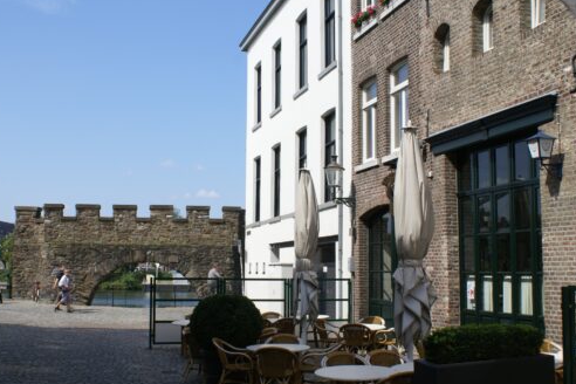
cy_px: 206
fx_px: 704
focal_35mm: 44
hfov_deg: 44.4
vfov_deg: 30.5
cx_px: 259
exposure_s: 1/125
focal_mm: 24
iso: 100
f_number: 10
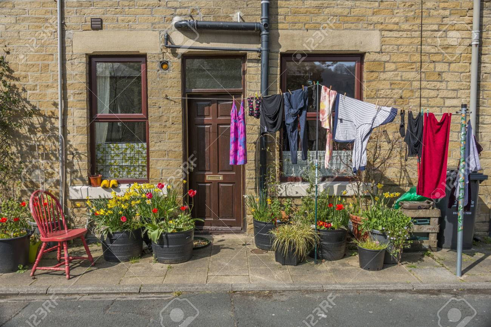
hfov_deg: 58.7
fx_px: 436
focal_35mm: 32
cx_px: 246
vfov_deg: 41.1
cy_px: 164
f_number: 8
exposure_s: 1/125
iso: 100
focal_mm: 32
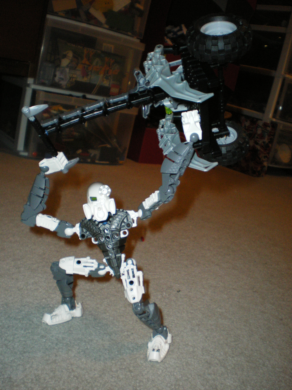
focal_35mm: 36
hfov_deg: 39.7
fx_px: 405
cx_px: 146
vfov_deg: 51.4
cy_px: 195
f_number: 3.1
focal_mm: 6.3
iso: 320
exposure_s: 1/50
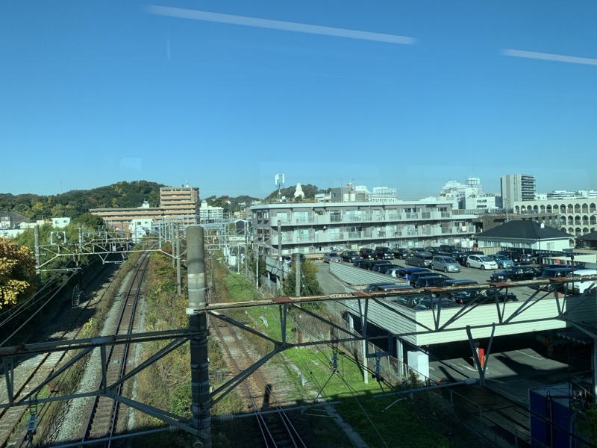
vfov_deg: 53.1
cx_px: 298
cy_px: 224
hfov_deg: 67.3
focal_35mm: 26
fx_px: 448
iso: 25
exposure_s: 1/835
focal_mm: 4.25
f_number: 1.8
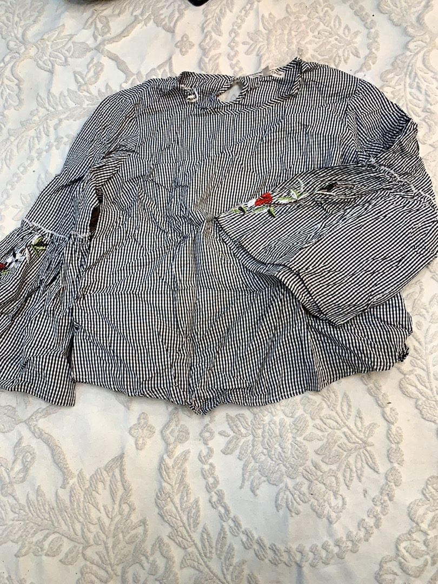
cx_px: 219
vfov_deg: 67.3
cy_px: 292
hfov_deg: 53.1
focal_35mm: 26
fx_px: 439
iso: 32
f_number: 1.8
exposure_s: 1/100
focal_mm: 4.25
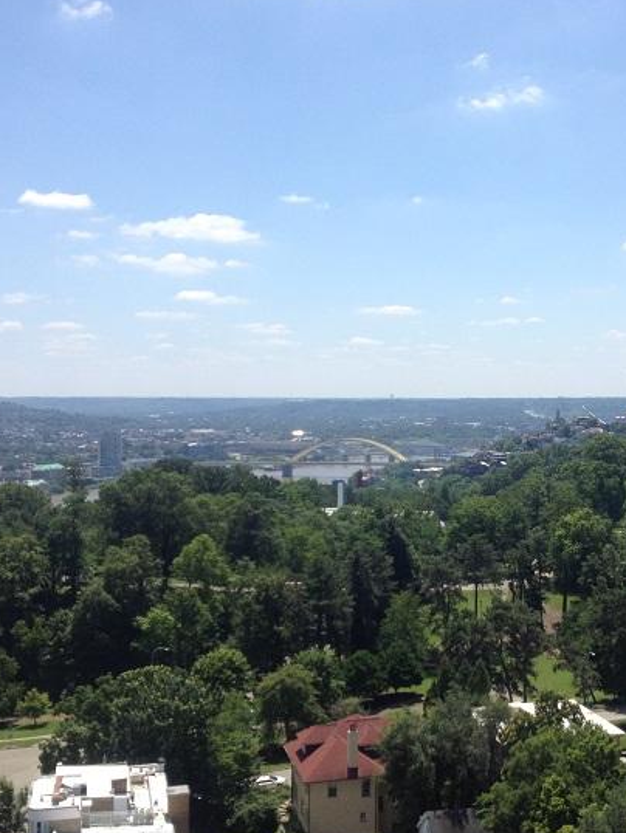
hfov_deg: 27.8
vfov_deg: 36.8
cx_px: 446
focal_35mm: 52
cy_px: 423
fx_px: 1253
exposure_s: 1/1783
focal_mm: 4.28
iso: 50
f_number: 2.4
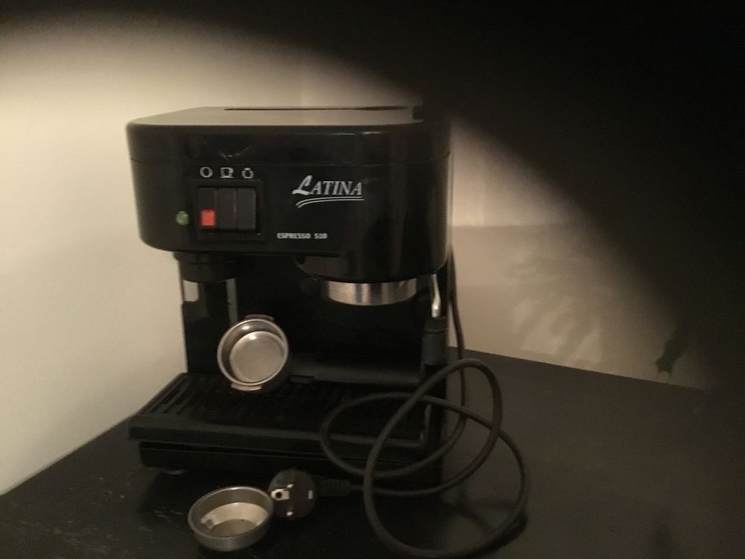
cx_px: 372
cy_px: 280
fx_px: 667
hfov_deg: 58.4
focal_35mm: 31
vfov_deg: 45.4
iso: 640
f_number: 2.4
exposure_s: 1/17
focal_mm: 3.3
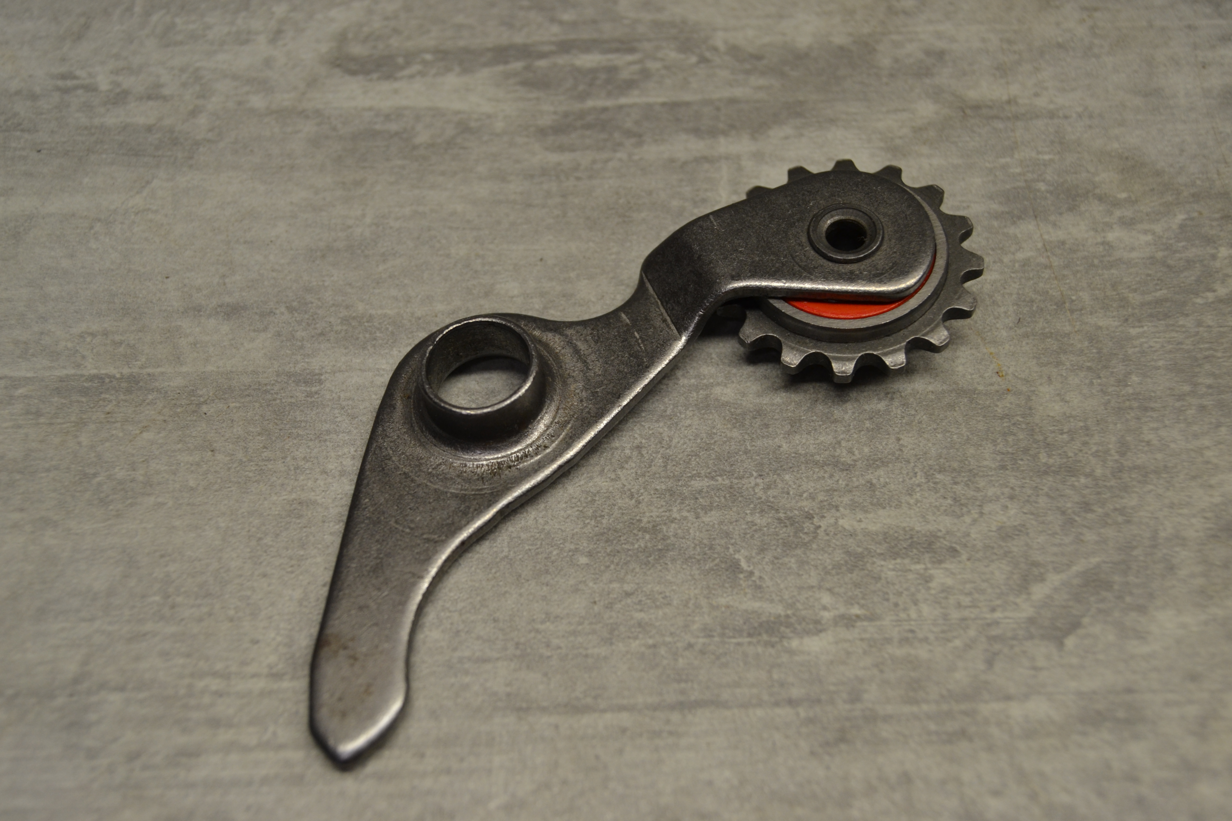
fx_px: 1540
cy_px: 410
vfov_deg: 29.9
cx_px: 616
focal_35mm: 45
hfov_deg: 43.6
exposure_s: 1/125
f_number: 5.6
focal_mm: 30
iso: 400
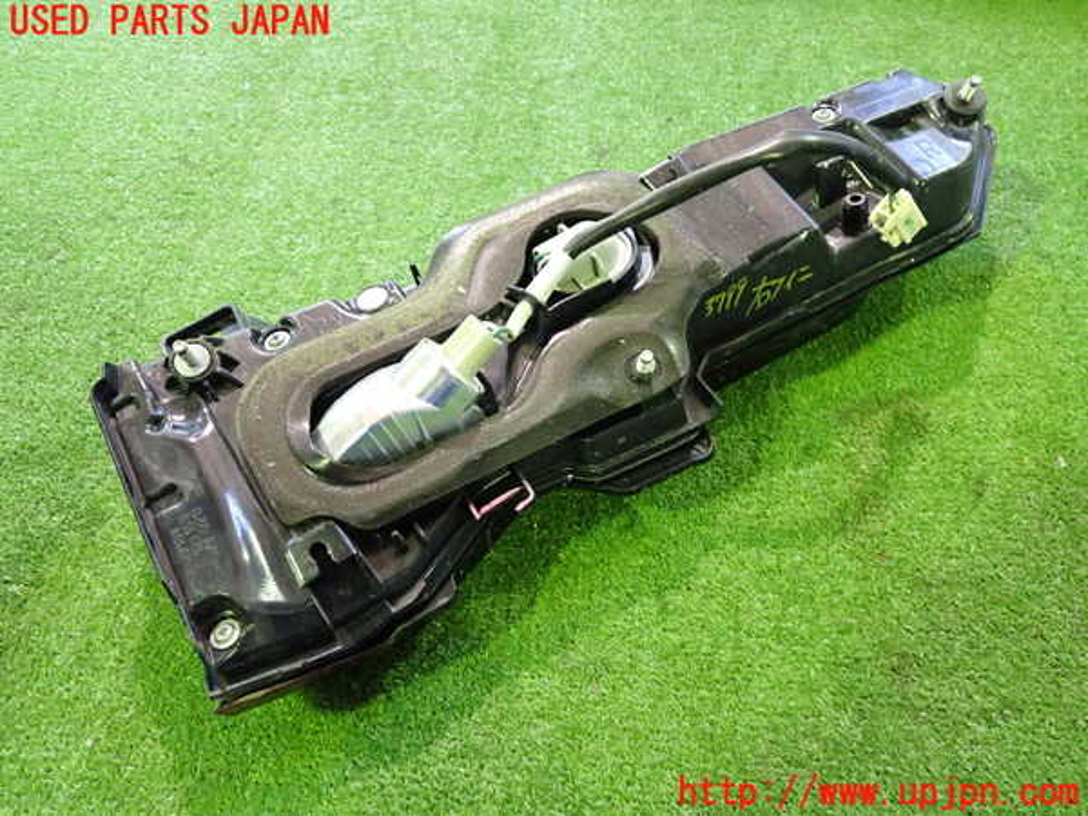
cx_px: 544
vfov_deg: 46.8
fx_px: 943
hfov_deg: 60.0
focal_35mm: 30
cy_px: 408
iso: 640
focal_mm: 5.4
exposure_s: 1/30
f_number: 2.3
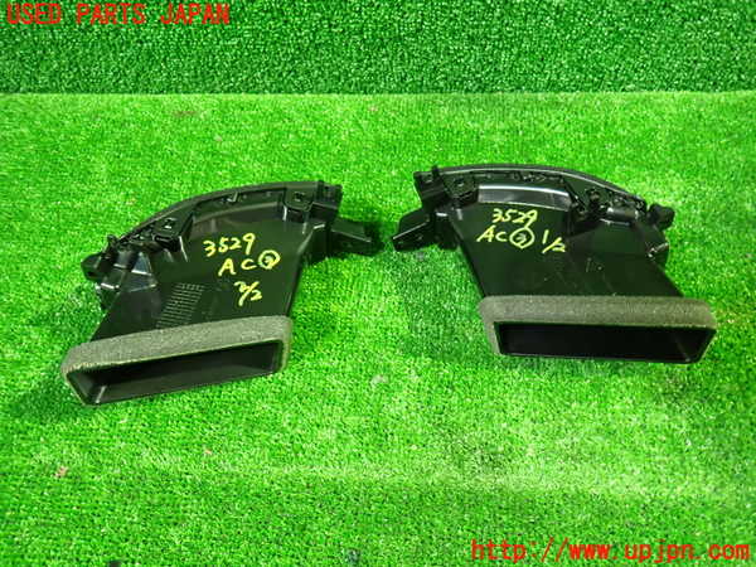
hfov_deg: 69.4
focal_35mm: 25
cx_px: 378
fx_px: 546
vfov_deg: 54.9
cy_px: 284
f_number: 2
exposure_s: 1/20
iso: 800
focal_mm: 4.5
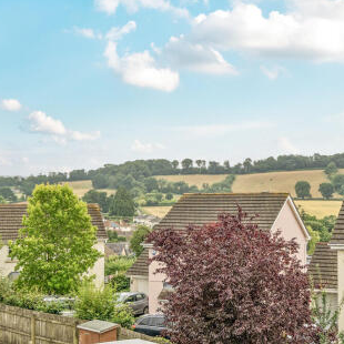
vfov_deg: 36.1
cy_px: 174
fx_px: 528
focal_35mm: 47
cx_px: 231
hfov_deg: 35.7
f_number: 8
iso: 400
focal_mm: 24
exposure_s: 1/400
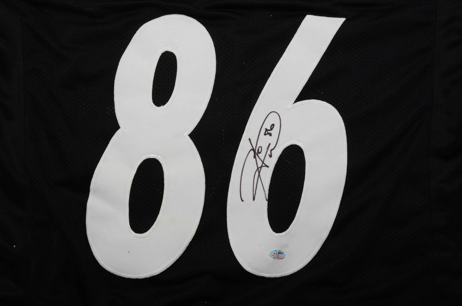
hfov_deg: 49.6
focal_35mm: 39
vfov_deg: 34.1
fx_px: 499
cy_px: 153
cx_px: 231
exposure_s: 1/160
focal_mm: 26
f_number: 18
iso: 200
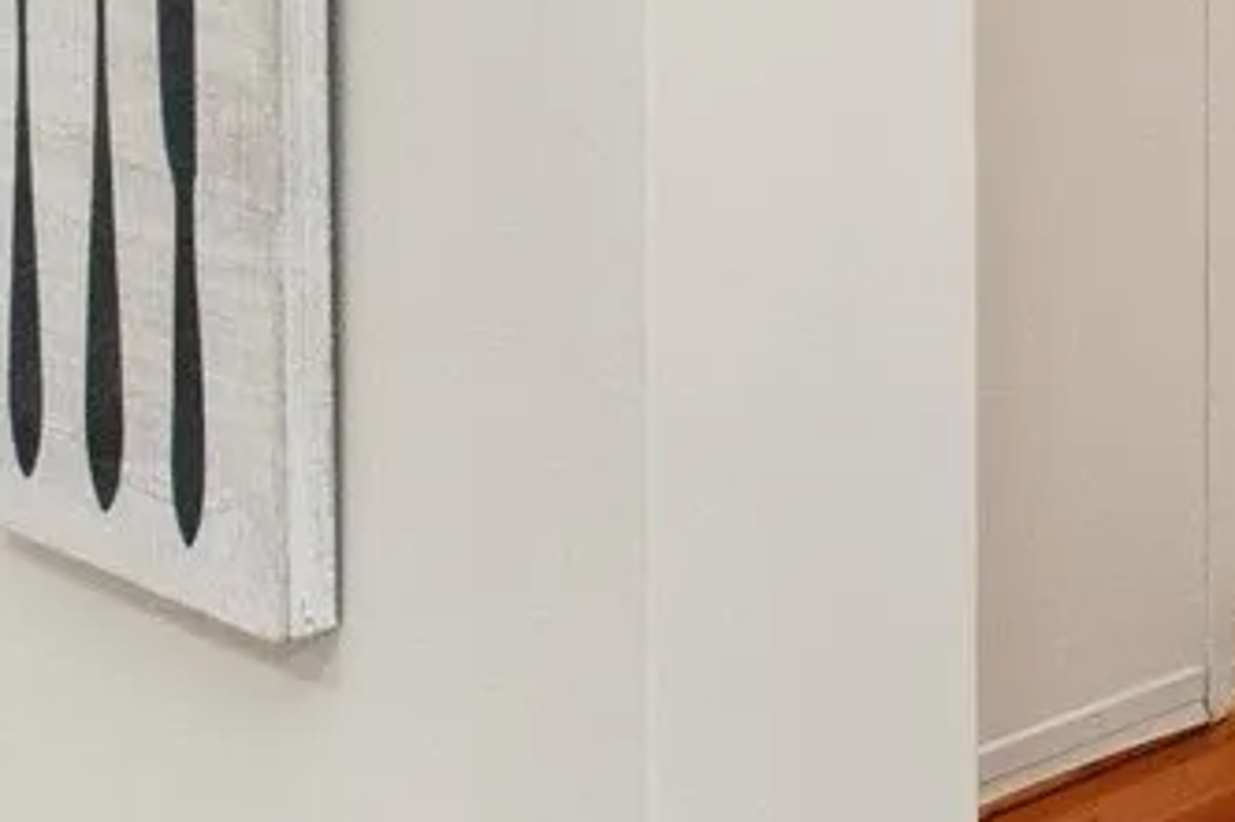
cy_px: -822
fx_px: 3634
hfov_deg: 15.5
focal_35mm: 106
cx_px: 2437
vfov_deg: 11.6
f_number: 8
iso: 200
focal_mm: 22
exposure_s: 1/40
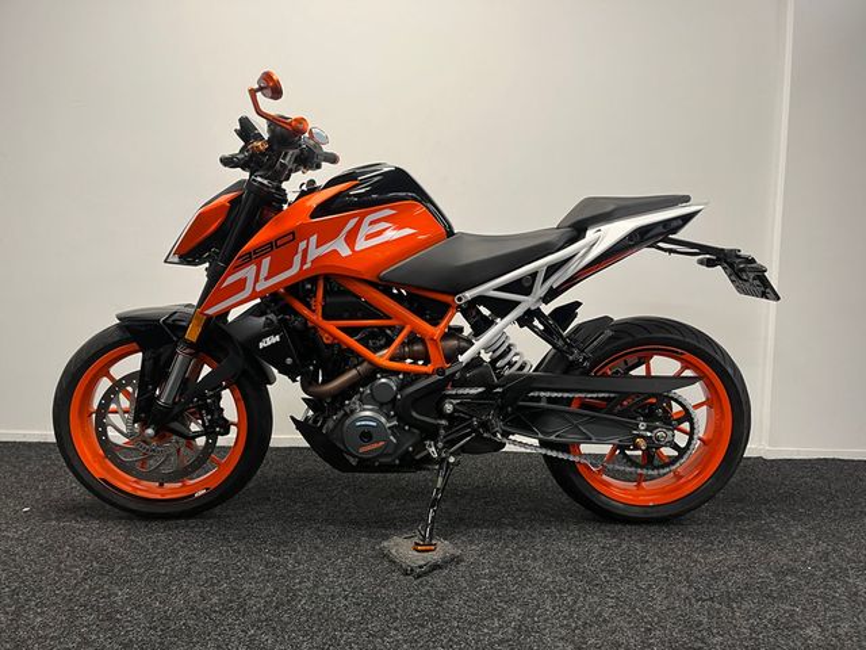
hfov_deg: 67.3
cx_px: 433
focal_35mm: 26
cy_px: 325
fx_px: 650
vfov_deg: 53.1
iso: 80
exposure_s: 1/50
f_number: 1.6
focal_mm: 5.1
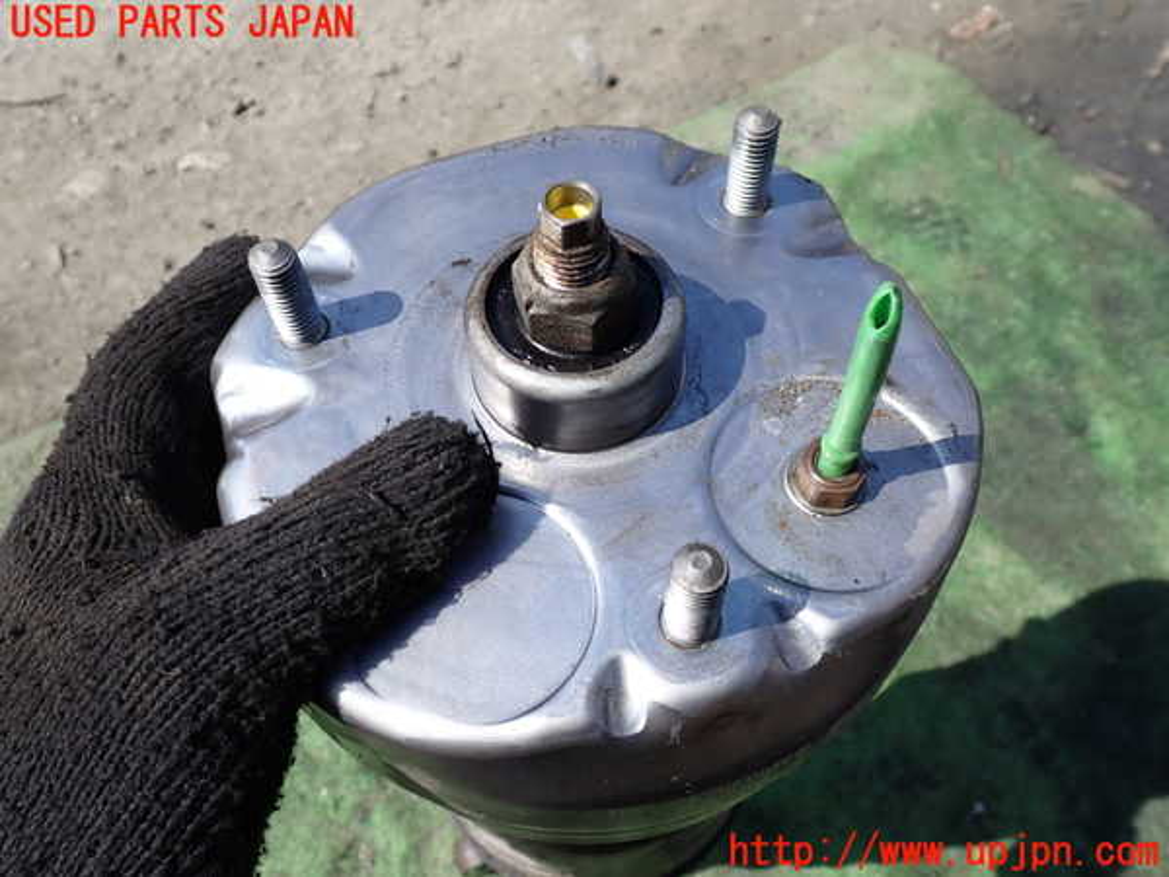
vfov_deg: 46.8
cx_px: 584
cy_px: 438
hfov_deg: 60.0
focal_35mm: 30
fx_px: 1013
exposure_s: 1/800
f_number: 3.2
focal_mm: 5.4
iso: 100
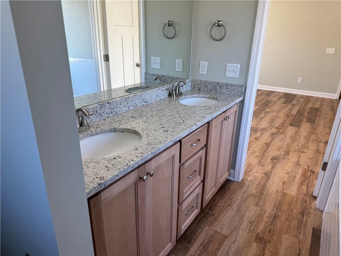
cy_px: 128
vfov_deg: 56.8
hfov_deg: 71.6
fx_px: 236
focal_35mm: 24
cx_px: 170
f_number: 1.78
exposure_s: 1/139
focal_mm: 6.76
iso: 64
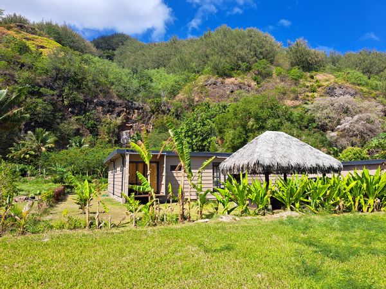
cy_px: 144
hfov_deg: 71.6
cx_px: 193
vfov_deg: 56.8
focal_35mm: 24
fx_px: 268
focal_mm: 5.23
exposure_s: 1/1242
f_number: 1.8
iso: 50
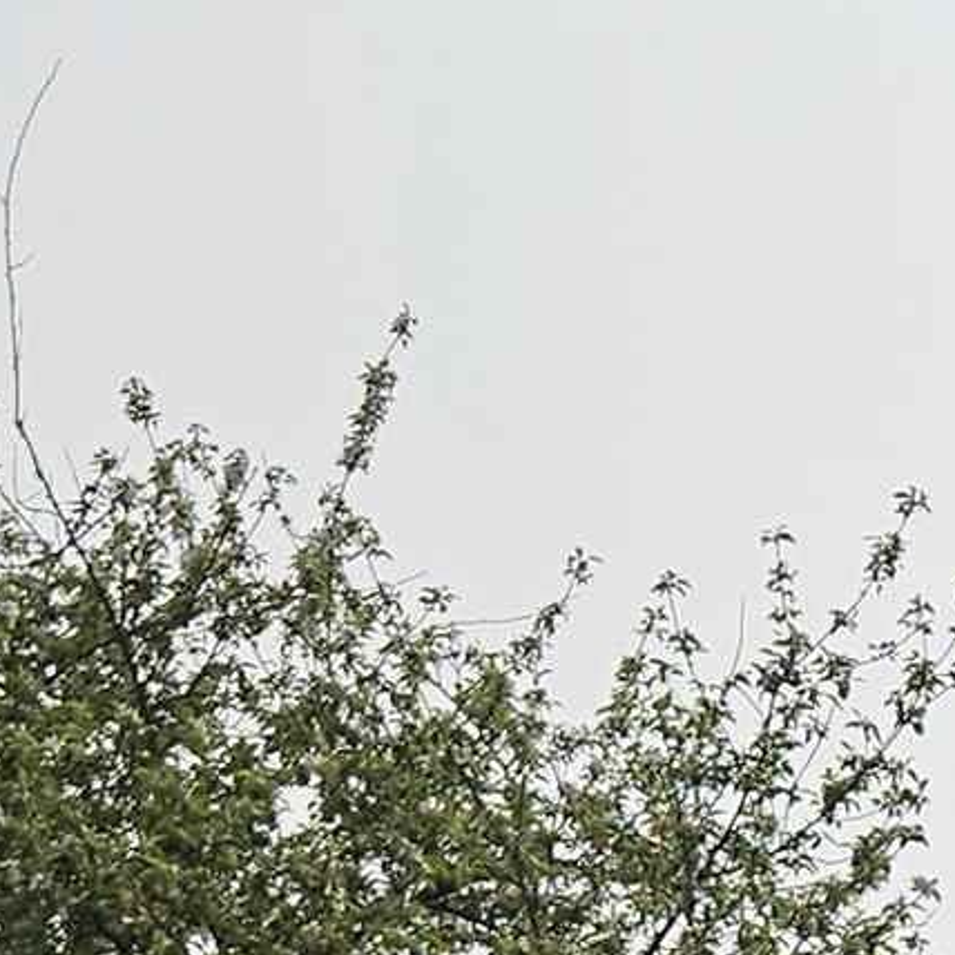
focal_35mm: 146
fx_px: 4557
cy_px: 1959
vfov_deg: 10.8
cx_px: 1843
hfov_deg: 11.0
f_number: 1.8
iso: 25
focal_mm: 5.4
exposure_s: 1/3026
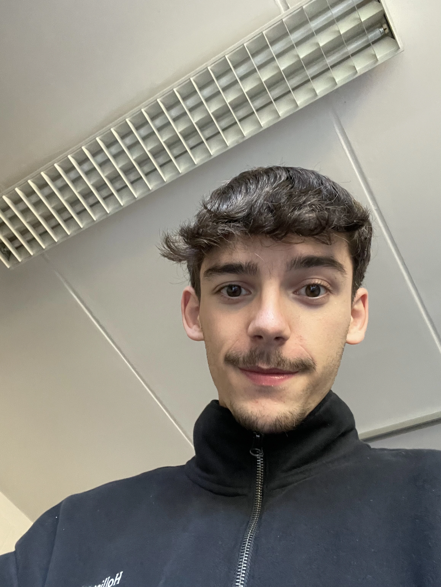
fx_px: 510
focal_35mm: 30
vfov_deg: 60.0
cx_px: 220
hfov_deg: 46.8
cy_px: 294
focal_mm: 2.71
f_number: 2.2
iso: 400
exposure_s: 1/40
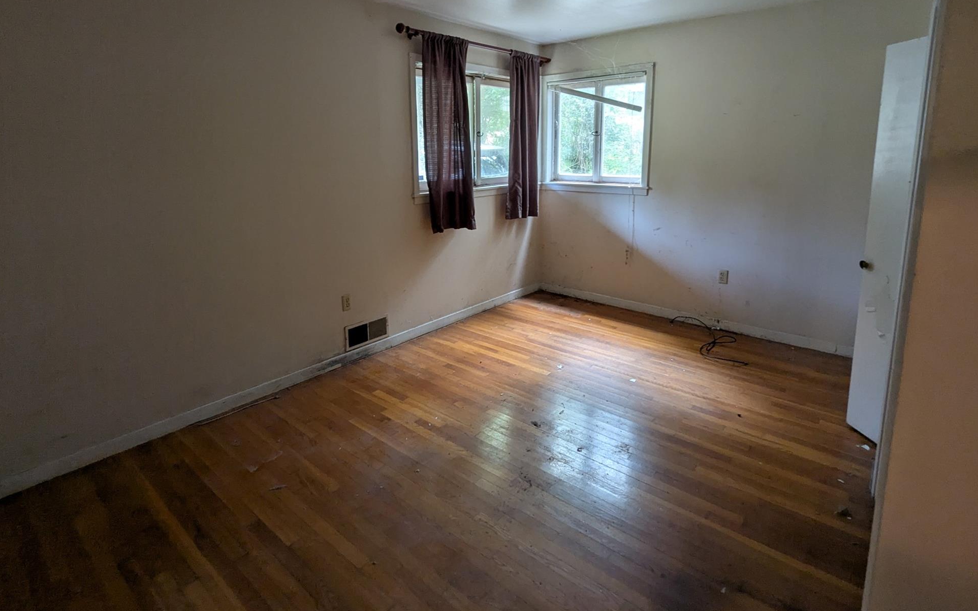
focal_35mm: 18
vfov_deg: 64.1
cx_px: 484
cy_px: 230
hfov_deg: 91.1
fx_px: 480
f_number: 2.2
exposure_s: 1/25.5
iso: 111
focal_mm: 2.35
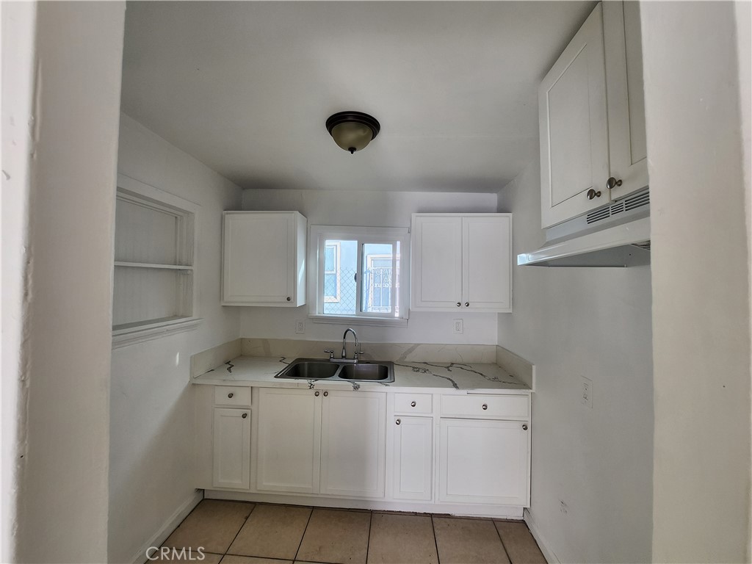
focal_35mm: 13
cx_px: 376
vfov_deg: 89.9
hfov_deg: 106.2
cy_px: 282
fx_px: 282
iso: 64
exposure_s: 1/120
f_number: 2.2
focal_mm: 1.7
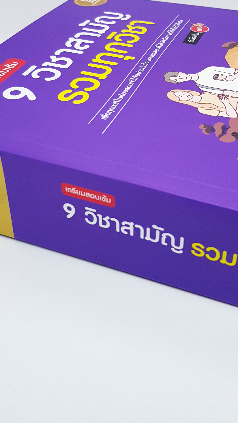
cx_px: 151
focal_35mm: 39
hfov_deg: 30.3
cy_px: 135
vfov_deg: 50.5
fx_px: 438
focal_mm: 4.3
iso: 100
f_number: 1.7
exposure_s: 1/50
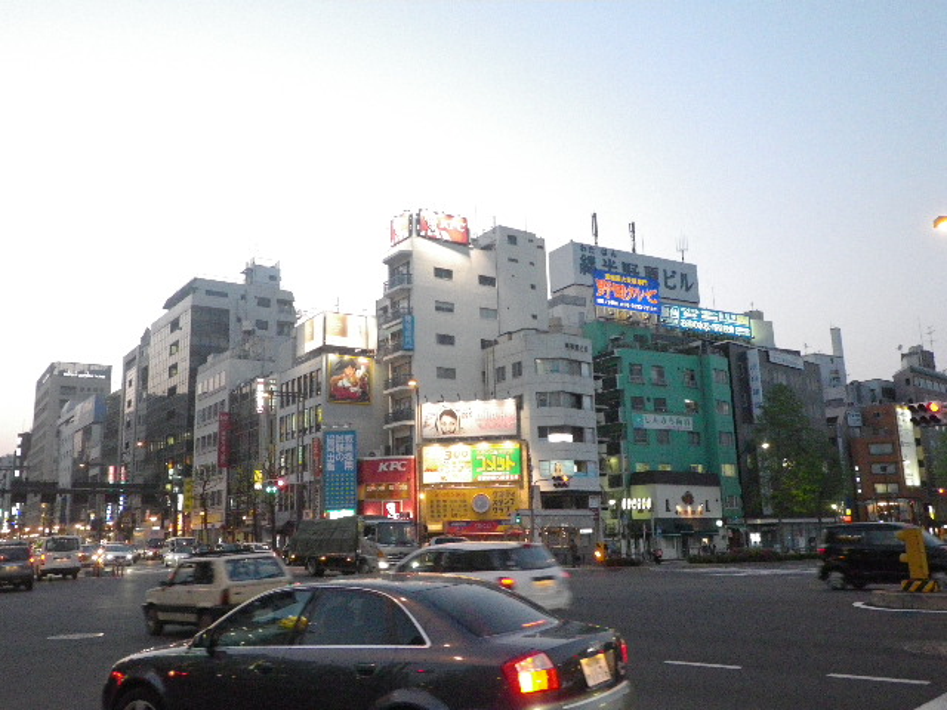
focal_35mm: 33
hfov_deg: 55.4
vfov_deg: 42.9
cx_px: 474
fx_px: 903
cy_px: 355
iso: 640
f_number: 2.8
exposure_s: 1/60
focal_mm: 5.8
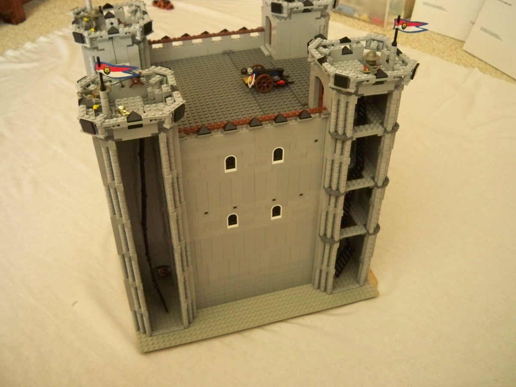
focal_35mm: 37
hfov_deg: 50.1
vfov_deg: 38.7
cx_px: 258
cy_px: 194
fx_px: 552
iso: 400
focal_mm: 7.9
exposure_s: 1/15
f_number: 3.1
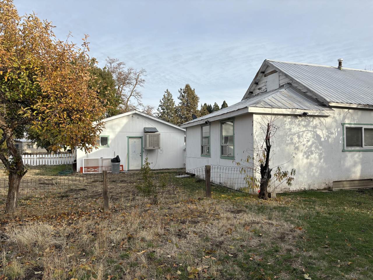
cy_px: 140
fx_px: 280
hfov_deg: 67.3
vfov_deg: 53.1
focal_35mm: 26
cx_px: 186
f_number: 1.6
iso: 50
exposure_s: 1/1706
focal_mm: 5.96
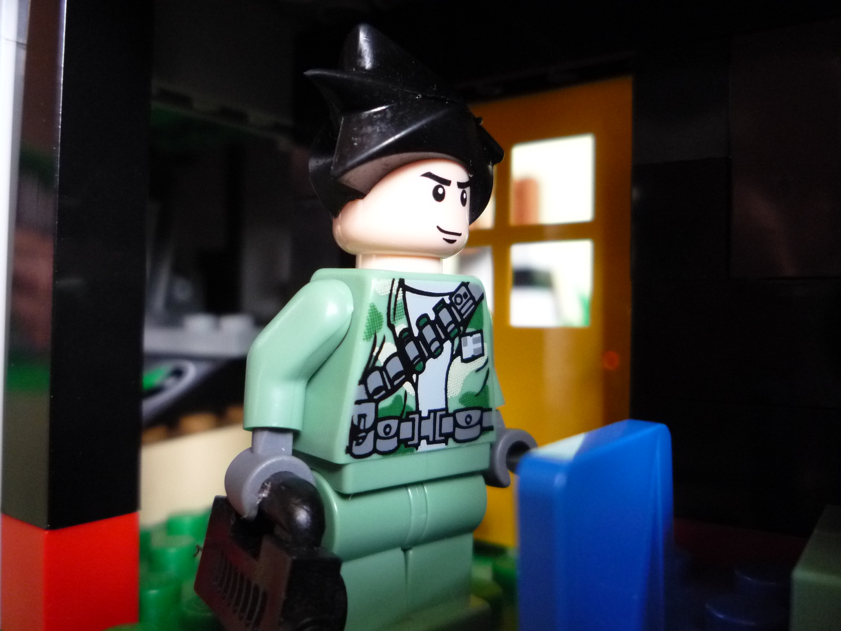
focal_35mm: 30
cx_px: 420
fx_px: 729
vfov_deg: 46.8
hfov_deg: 60.0
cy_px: 316
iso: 400
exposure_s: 1/15
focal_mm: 5.2
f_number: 3.3
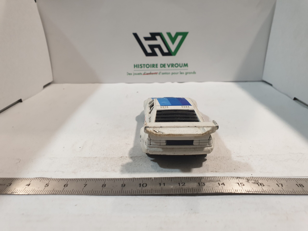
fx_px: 231
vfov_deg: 53.1
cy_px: 116
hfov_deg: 67.3
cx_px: 154
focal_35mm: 26
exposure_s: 1/50
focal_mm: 4.3
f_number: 2.4
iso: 125
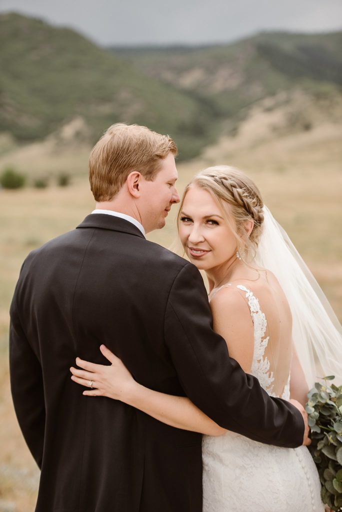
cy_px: 256
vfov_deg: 24.7
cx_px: 171
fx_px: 1167
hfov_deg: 16.7
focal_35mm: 82
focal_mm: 82
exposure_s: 1/1600
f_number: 2.8
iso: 200
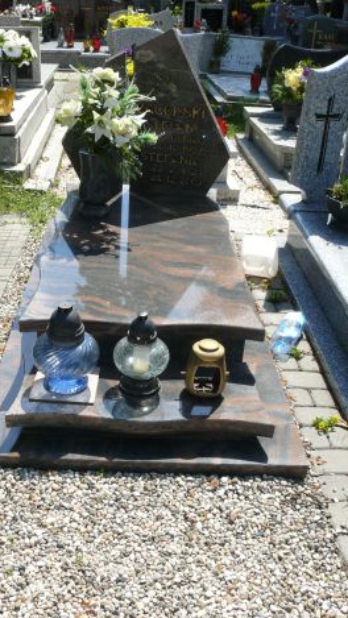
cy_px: 315
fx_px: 639
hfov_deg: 30.3
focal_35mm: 39
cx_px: 133
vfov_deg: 51.6
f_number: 5.6
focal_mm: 7.4
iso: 100
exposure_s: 1/250
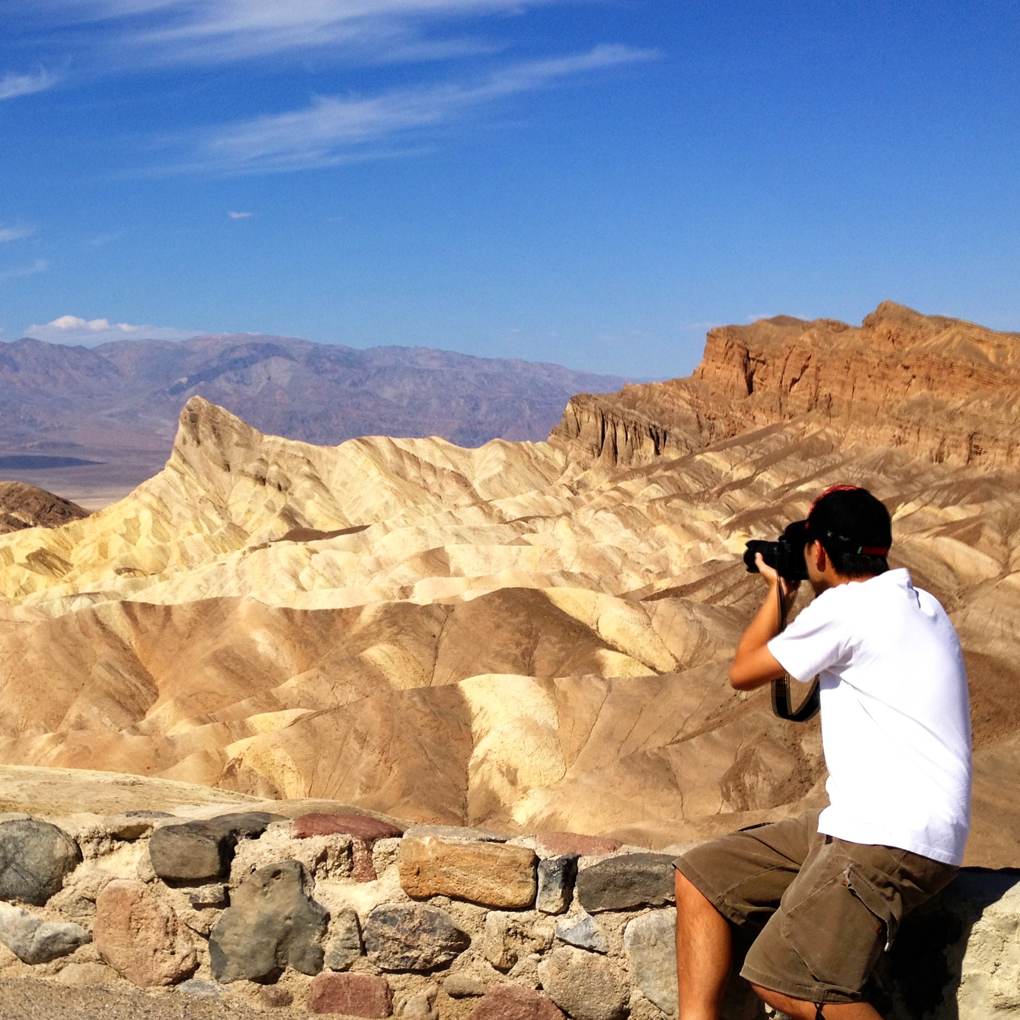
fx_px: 1767
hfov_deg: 32.0
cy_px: 605
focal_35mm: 53
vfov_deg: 32.1
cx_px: 376
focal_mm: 4.28
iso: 64
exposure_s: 1/3690
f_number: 2.4
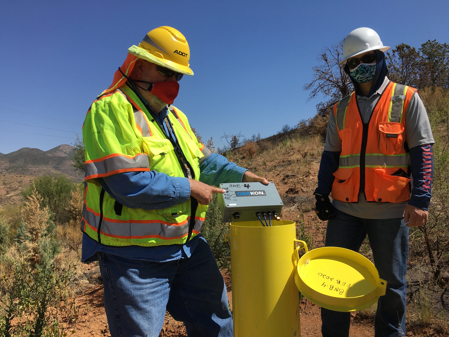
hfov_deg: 61.7
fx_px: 376
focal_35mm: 29
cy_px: 168
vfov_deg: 48.2
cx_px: 224
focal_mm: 4.15
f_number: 2.2
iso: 25
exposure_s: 1/2024
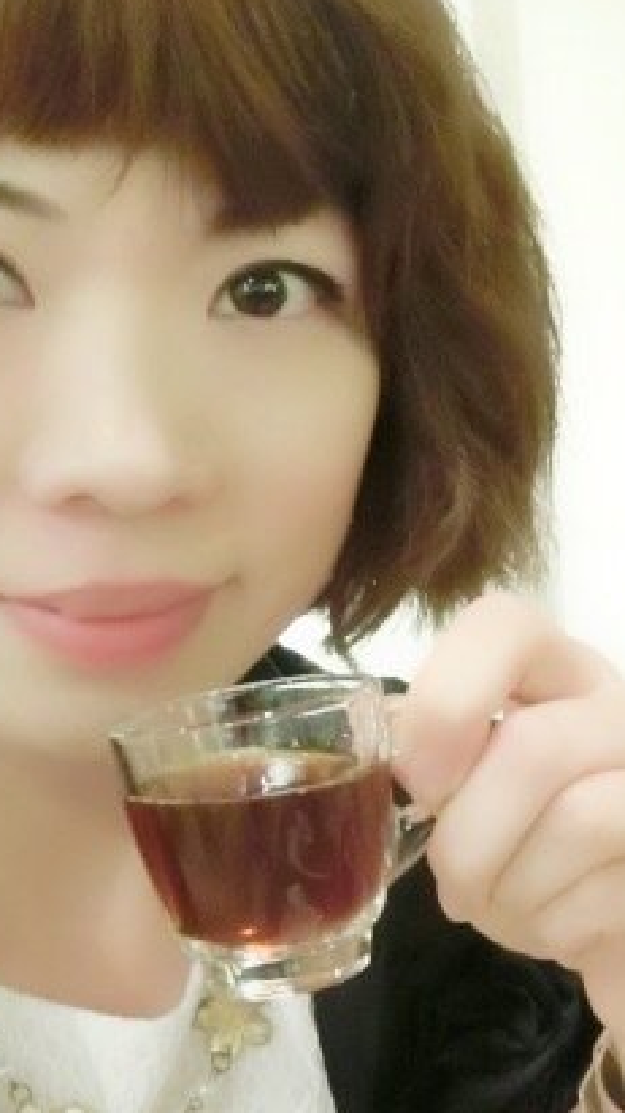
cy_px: 593
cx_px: 308
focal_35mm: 56
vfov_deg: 37.2
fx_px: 1651
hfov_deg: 21.4
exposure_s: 1/20
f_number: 3.7
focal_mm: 5.93
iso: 3200
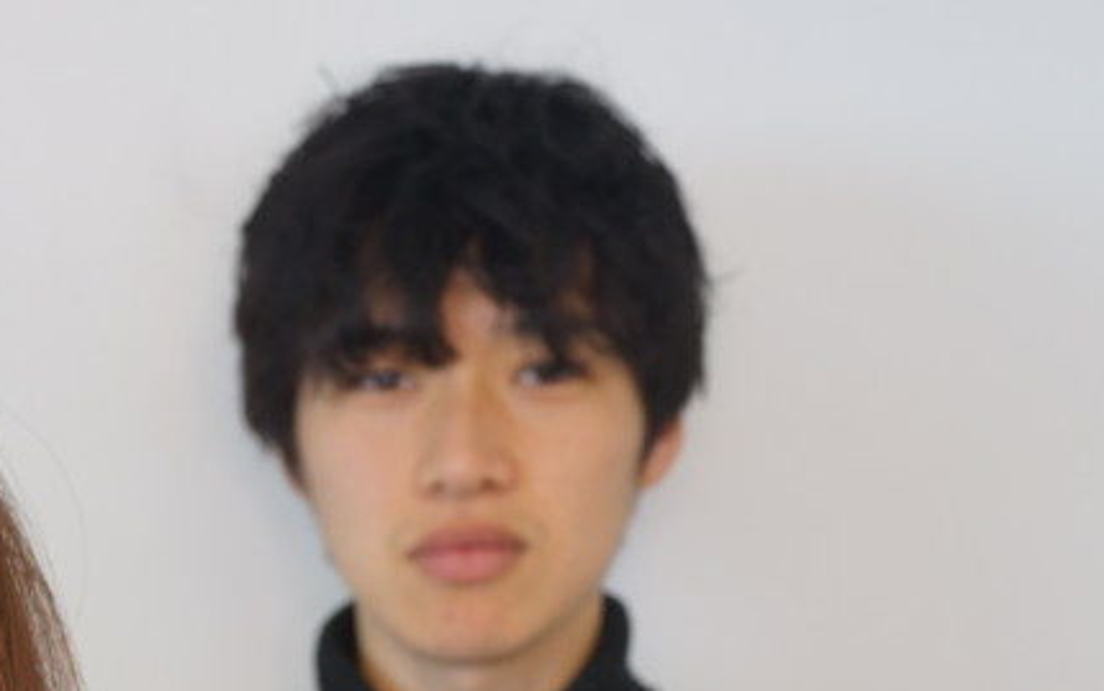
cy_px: 836
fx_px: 2558
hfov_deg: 23.2
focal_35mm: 85
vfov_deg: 14.8
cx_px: -36
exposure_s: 1/80
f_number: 8
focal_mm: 35
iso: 800
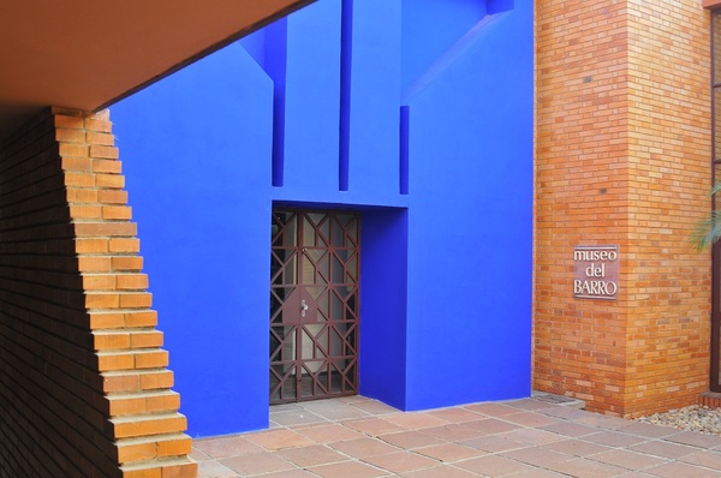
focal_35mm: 36
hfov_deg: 53.2
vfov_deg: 36.8
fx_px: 720
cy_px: 239
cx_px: 360
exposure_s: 1/60
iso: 320
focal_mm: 24
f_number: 5
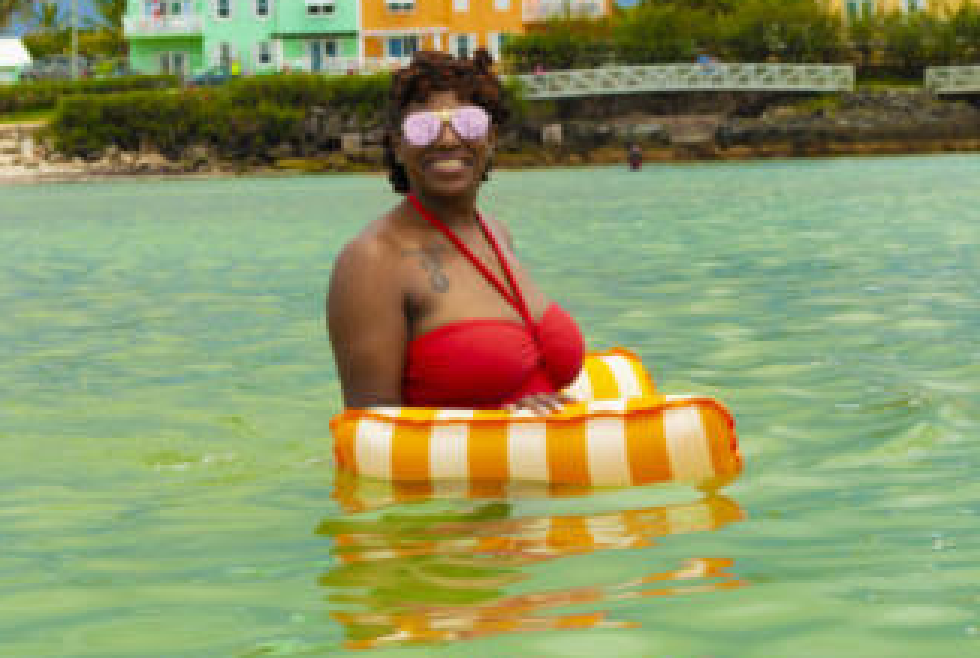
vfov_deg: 10.9
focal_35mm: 127
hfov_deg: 16.1
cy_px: 243
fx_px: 3457
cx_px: 504
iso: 100
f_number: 10
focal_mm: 55
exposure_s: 1/400
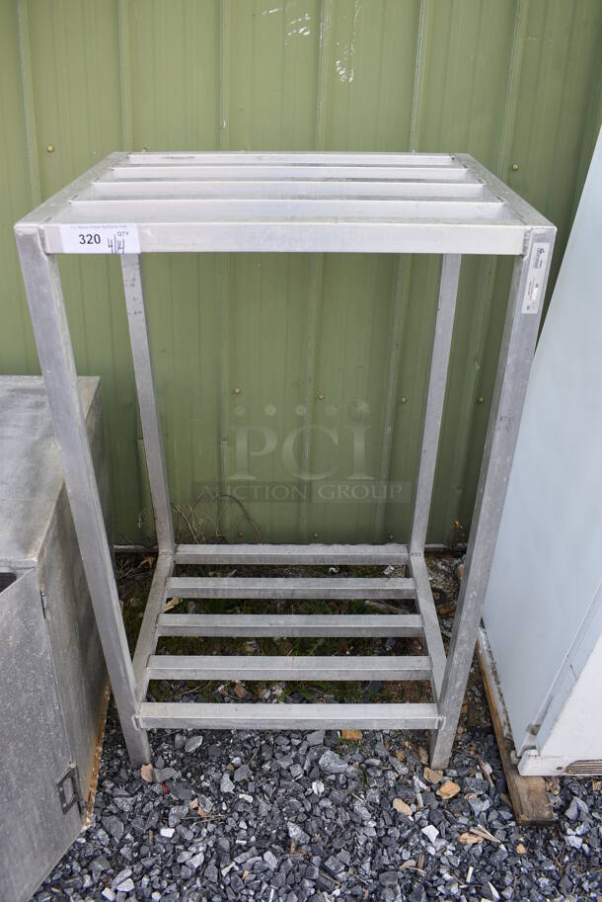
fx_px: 676
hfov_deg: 48.0
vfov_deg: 67.3
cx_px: 301
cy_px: 451
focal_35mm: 27
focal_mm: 18
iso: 200
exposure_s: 1/160
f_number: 6.3
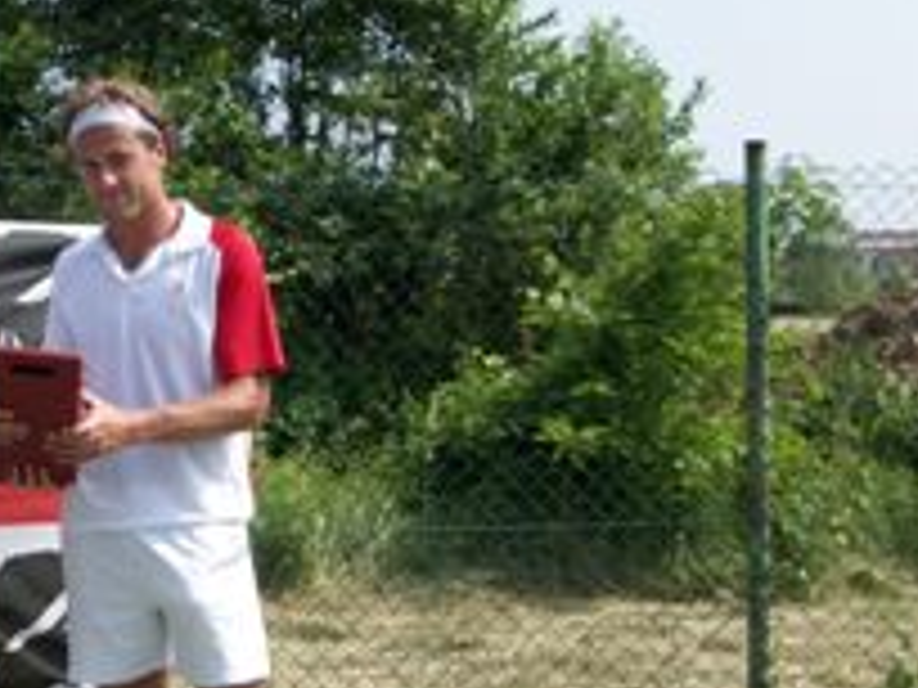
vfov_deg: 19.6
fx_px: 1989
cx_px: 90
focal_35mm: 75
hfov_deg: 25.2
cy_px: 441
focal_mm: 5.7
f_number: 5.5
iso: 64
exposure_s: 1/285
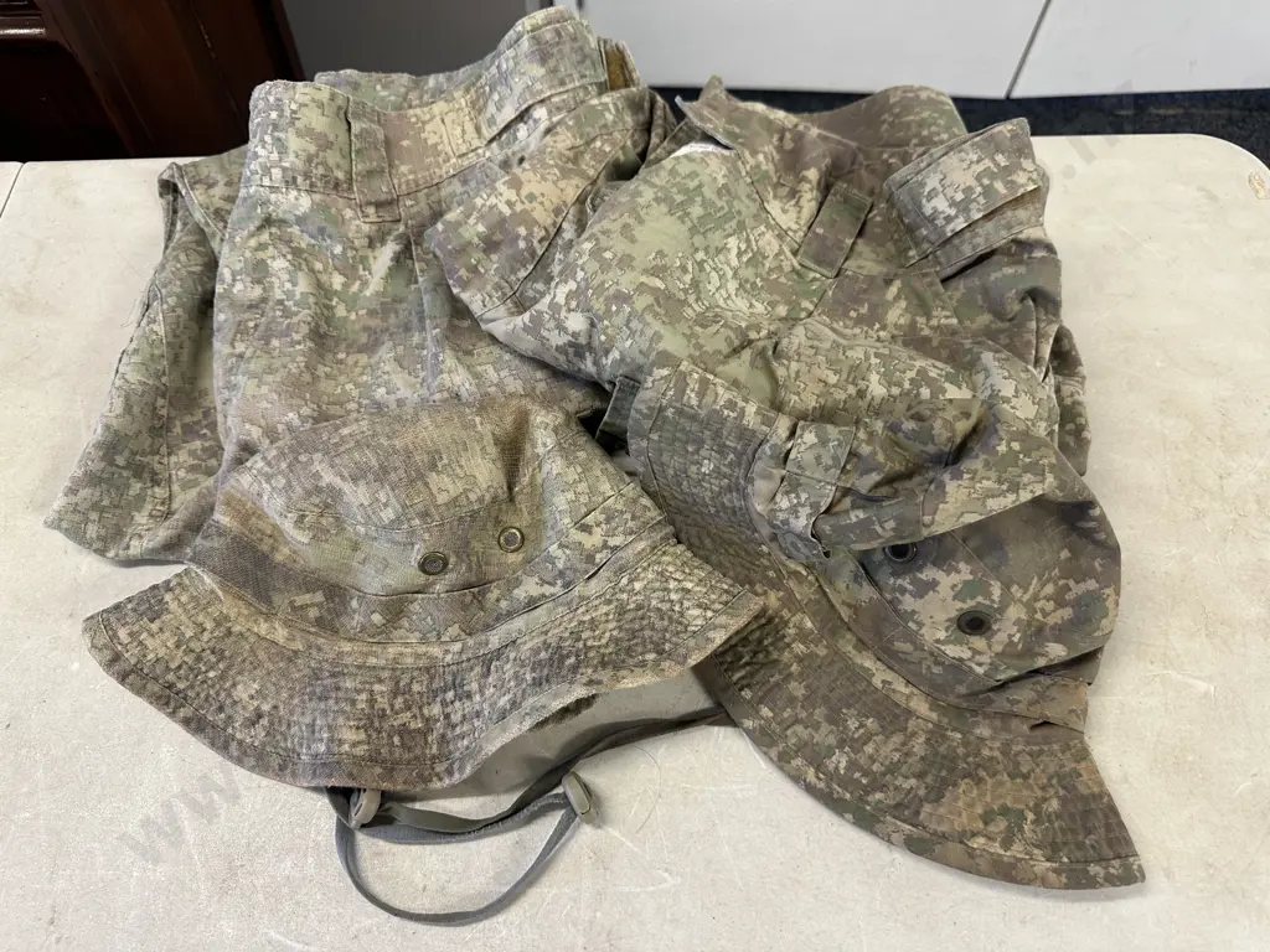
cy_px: 476
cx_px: 635
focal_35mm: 24
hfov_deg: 71.6
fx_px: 881
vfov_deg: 56.8
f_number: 1.78
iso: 160
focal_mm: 6.86
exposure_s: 1/50
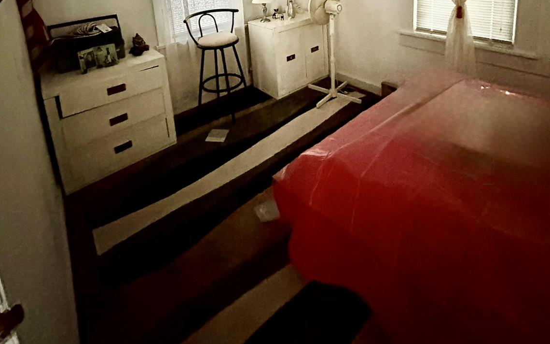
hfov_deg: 85.1
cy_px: 3
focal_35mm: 20
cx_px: 275
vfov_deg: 49.3
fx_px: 300
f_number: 2.2
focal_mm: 2.22
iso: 1250
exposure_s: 1/30
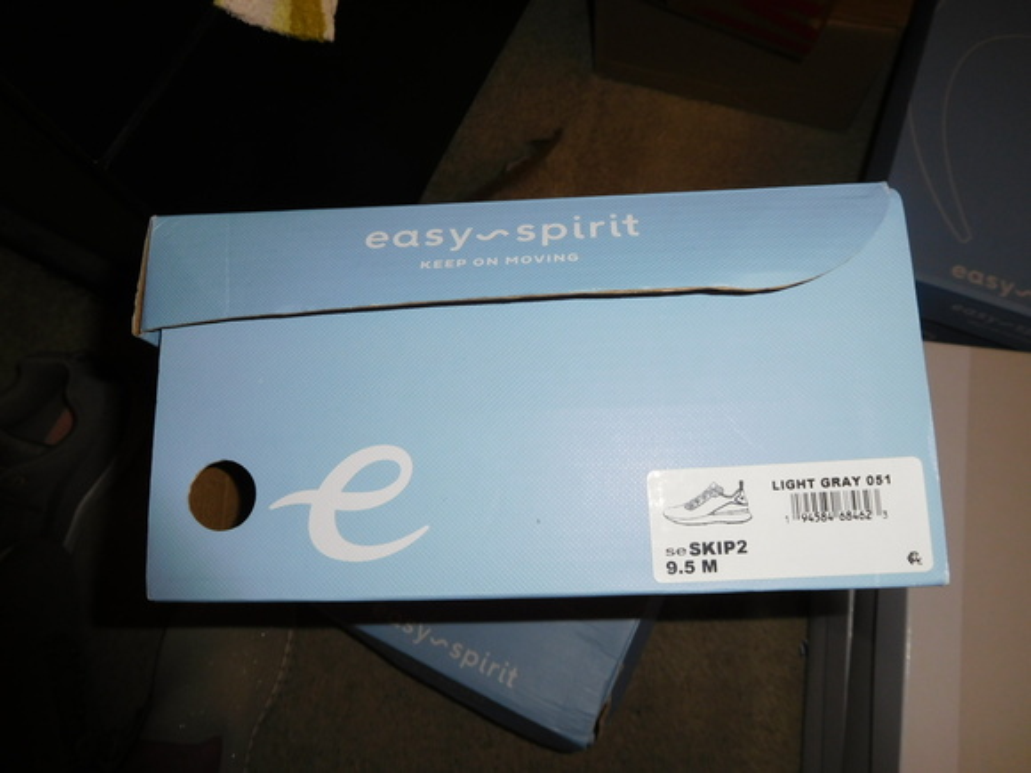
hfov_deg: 69.4
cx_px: 516
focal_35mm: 25
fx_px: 745
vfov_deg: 54.9
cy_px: 386
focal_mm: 4.5
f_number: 3.4
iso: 125
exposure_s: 1/30
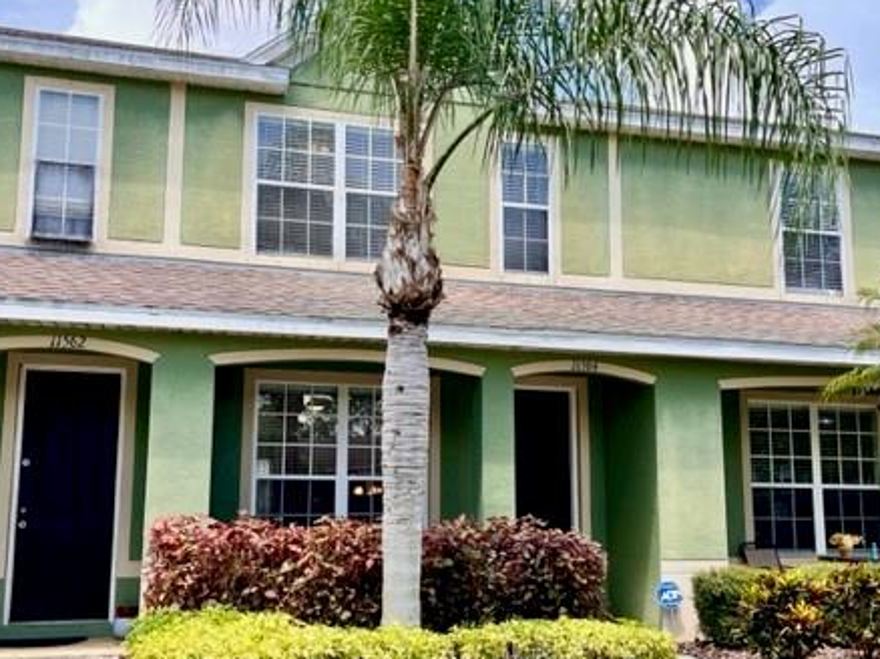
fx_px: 965
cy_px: 368
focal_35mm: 38
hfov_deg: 49.0
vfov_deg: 37.6
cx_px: 426
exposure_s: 1/1266
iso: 50
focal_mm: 5.1
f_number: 1.6
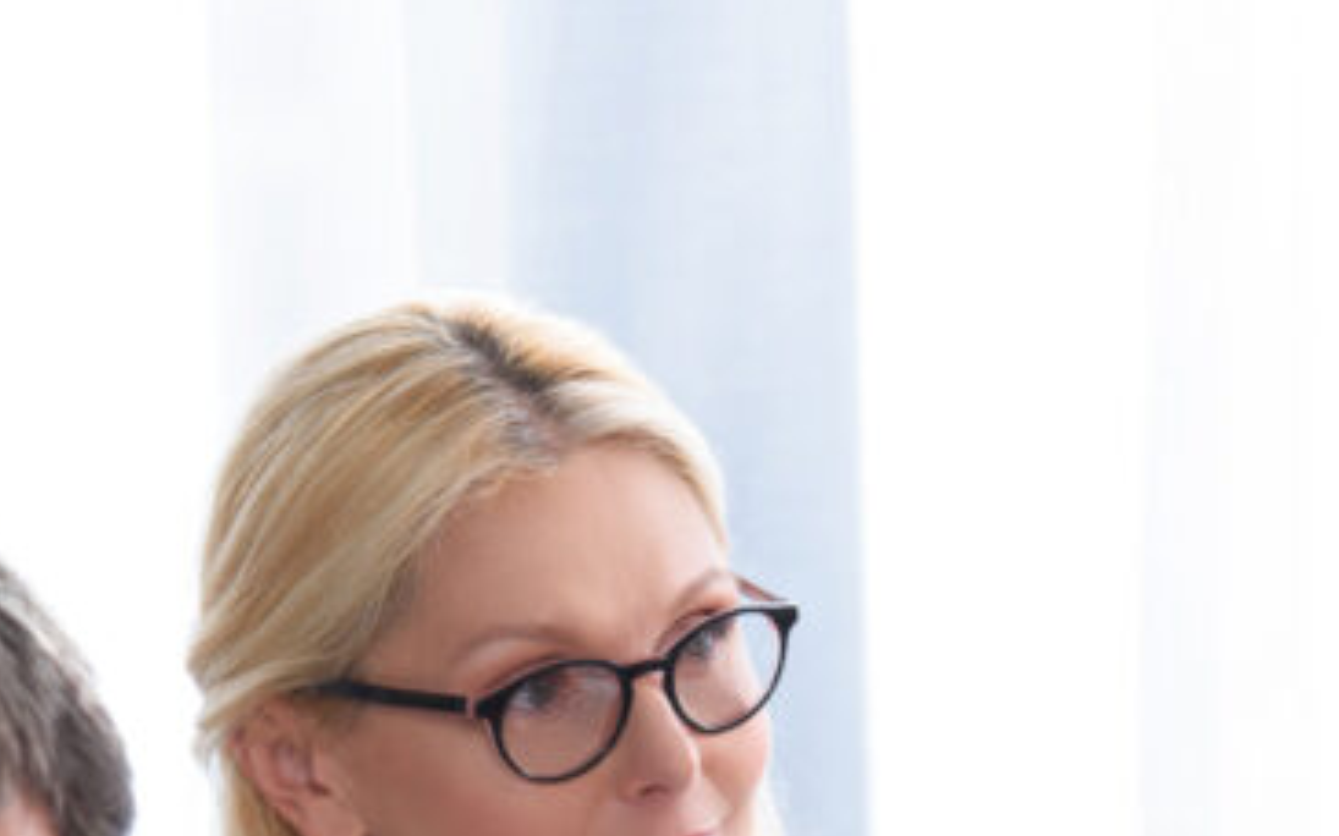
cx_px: 910
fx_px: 14595
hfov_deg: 5.3
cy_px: 1120
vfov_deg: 3.3
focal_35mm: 400
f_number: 5
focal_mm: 140
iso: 125
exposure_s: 1/160
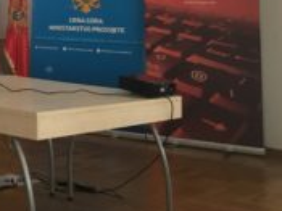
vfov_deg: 16.8
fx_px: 676
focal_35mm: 83
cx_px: -102
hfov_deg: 21.0
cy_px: -59
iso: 100
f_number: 2.2
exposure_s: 1/33
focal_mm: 4.15
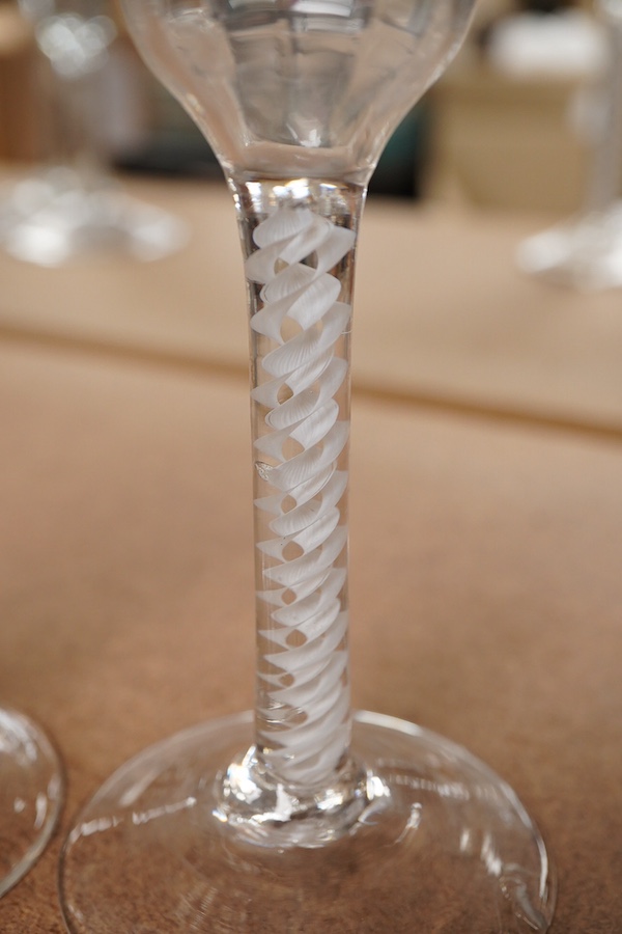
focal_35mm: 45
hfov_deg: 29.9
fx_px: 1166
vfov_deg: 43.6
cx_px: 311
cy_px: 467
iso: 1250
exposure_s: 1/125
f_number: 8
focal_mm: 30
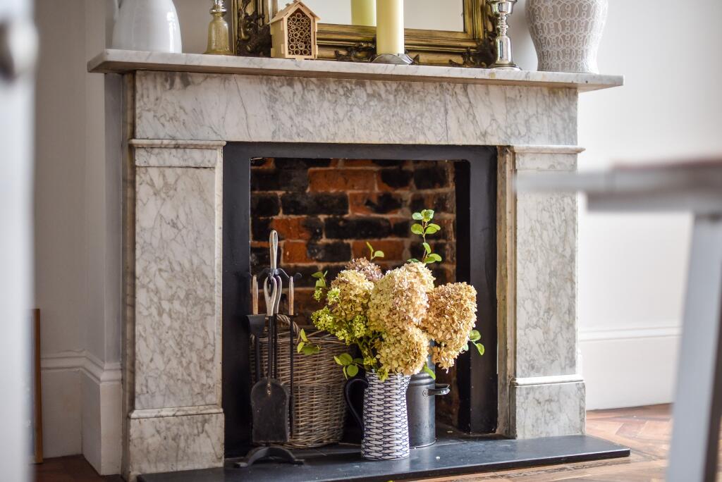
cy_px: 241
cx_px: 361
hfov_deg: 39.6
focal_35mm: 50
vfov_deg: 27.0
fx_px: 1003
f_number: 1.4
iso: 400
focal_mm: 50
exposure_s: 1/640
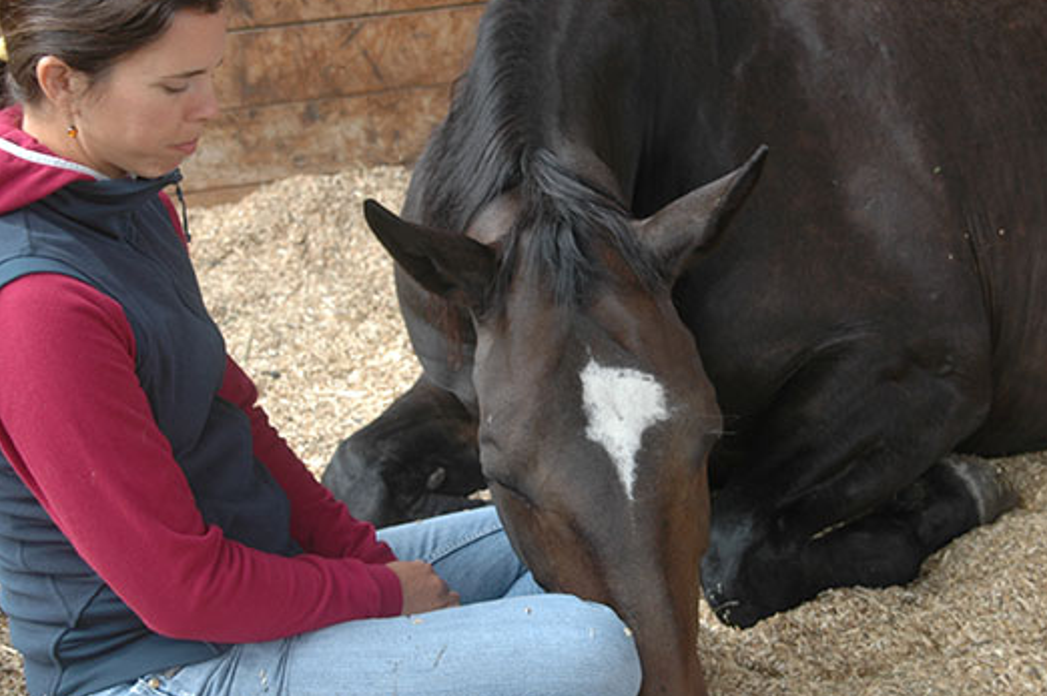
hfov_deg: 24.5
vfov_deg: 16.4
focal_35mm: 83
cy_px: 355
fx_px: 2412
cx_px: 594
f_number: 4.8
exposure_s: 1/30
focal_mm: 40
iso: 200
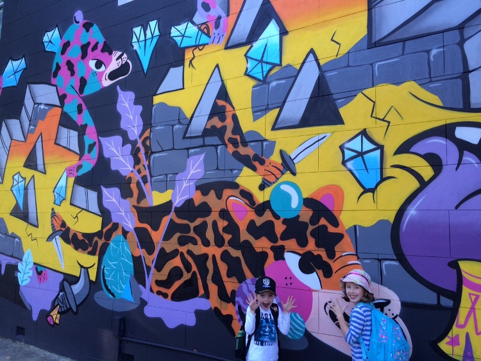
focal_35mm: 29
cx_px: 240
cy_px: 180
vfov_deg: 48.3
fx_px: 403
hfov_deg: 61.6
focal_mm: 4.15
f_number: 2.2
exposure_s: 1/120
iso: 50
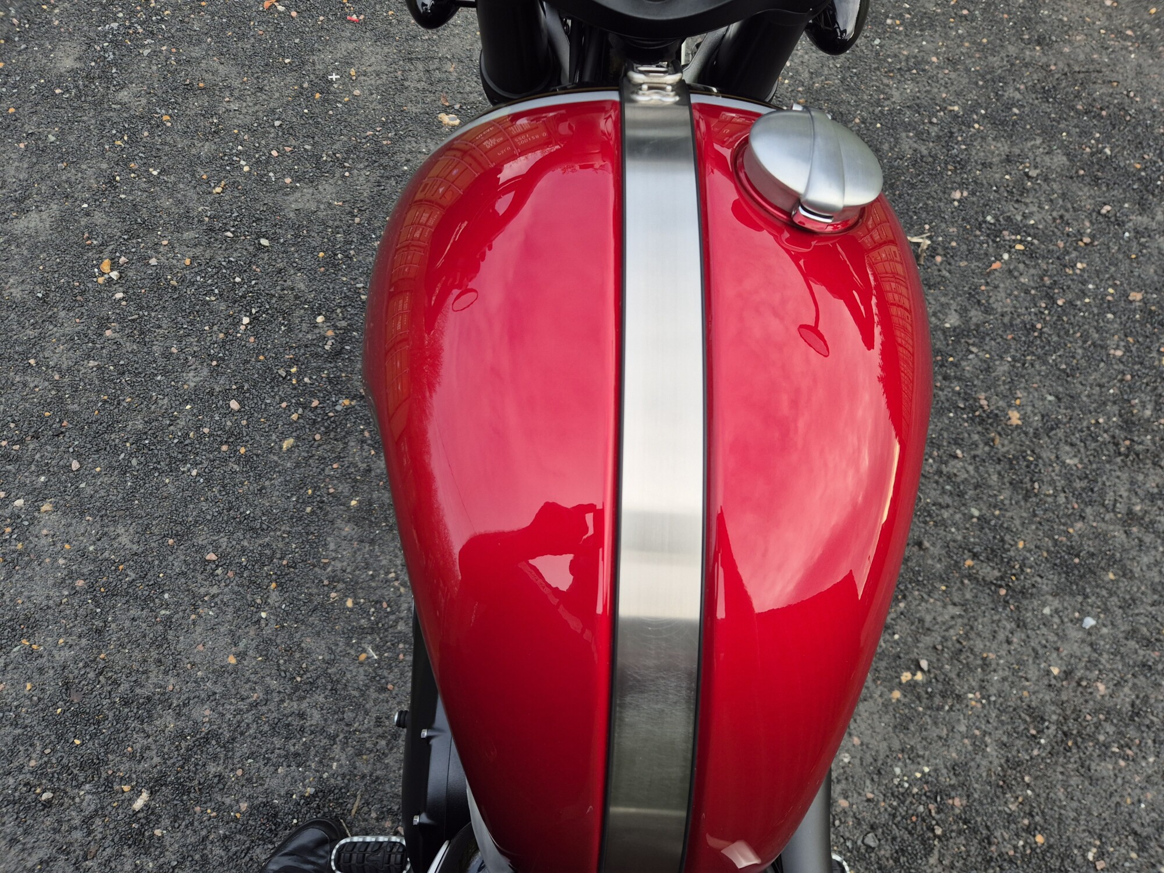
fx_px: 773
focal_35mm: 23
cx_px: 582
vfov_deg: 58.9
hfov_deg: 73.9
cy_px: 436
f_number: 1.8
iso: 25
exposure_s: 1/244
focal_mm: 5.4
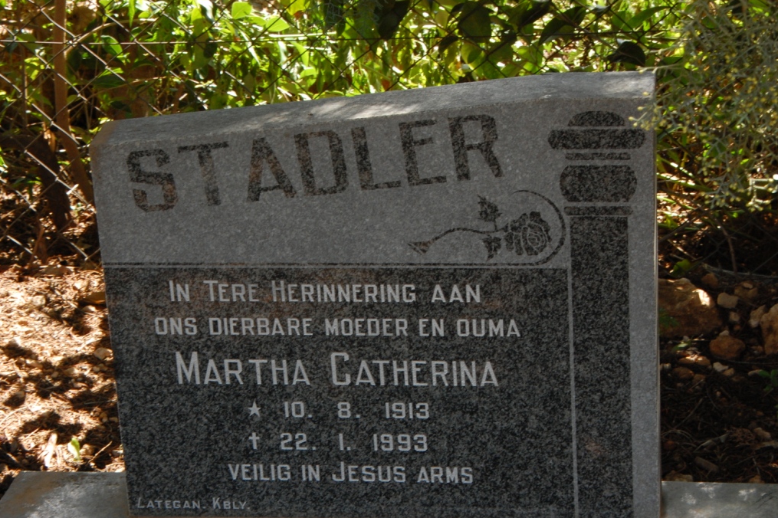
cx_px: 392
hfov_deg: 17.4
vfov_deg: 11.6
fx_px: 2549
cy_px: 259
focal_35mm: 118
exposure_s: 1/30
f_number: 18
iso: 640
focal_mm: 78
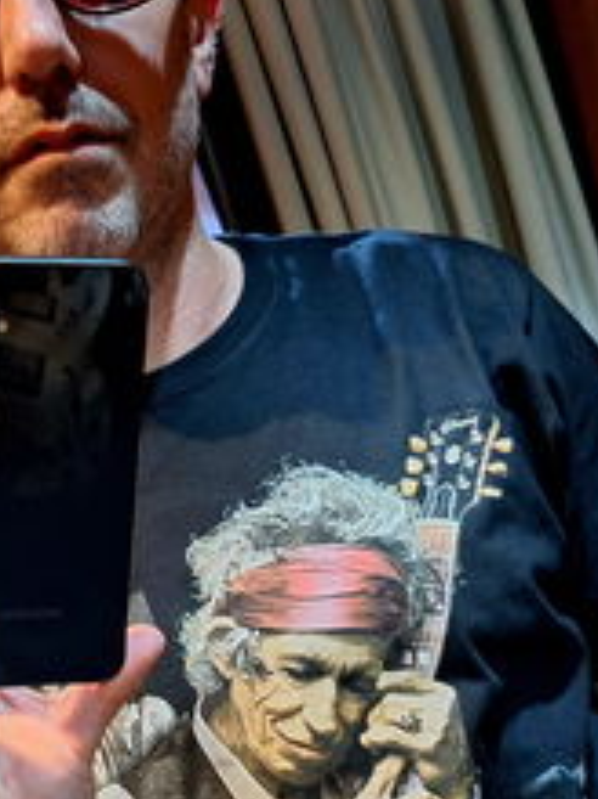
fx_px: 1291
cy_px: 695
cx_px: 98
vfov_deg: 32.9
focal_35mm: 56
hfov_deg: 25.5
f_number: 1.8
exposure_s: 1/50
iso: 200
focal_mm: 5.54
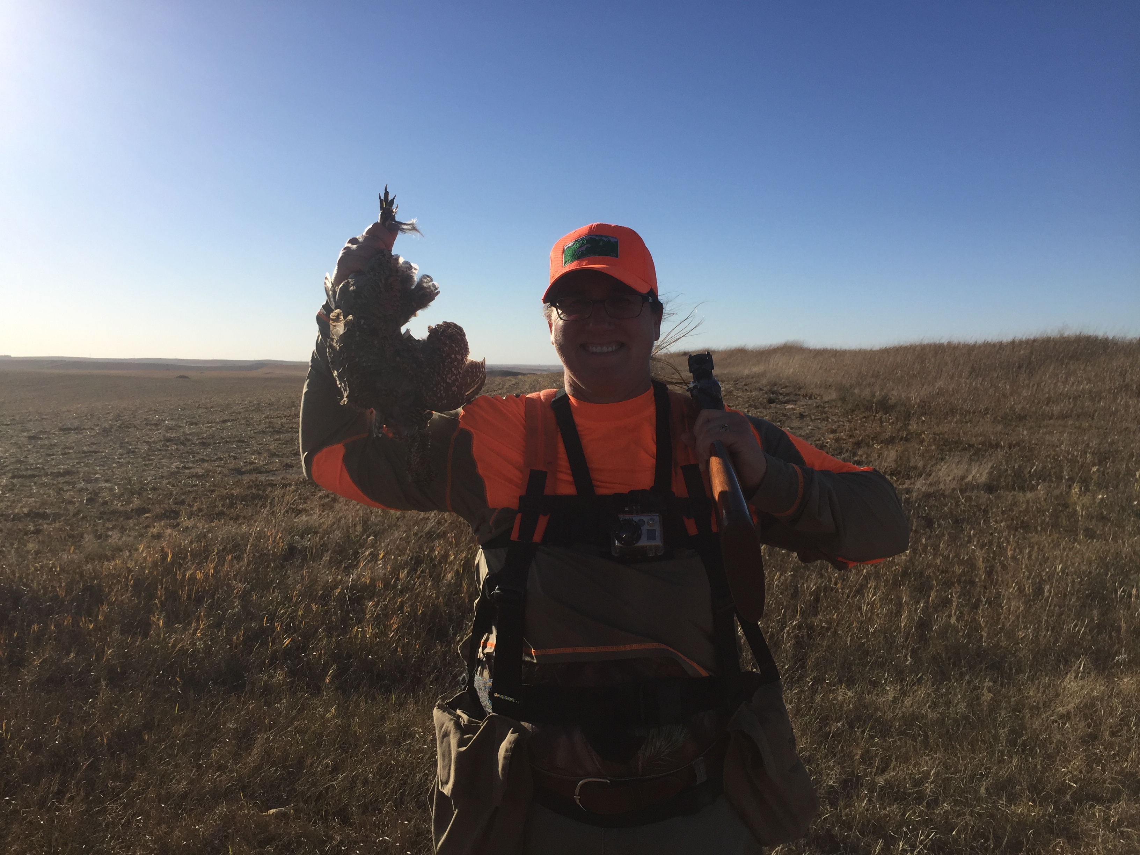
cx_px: 570
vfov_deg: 48.2
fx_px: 955
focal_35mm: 29
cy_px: 428
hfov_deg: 61.7
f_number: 2.2
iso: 32
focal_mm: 4.15
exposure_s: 1/2639
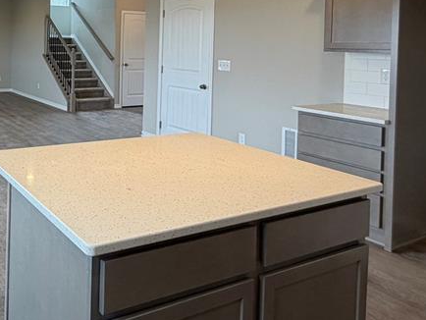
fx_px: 406
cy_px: 49
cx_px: 31
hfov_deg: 48.6
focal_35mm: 33
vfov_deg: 40.6
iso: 160
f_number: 2.2
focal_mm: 2.22
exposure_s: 1/120
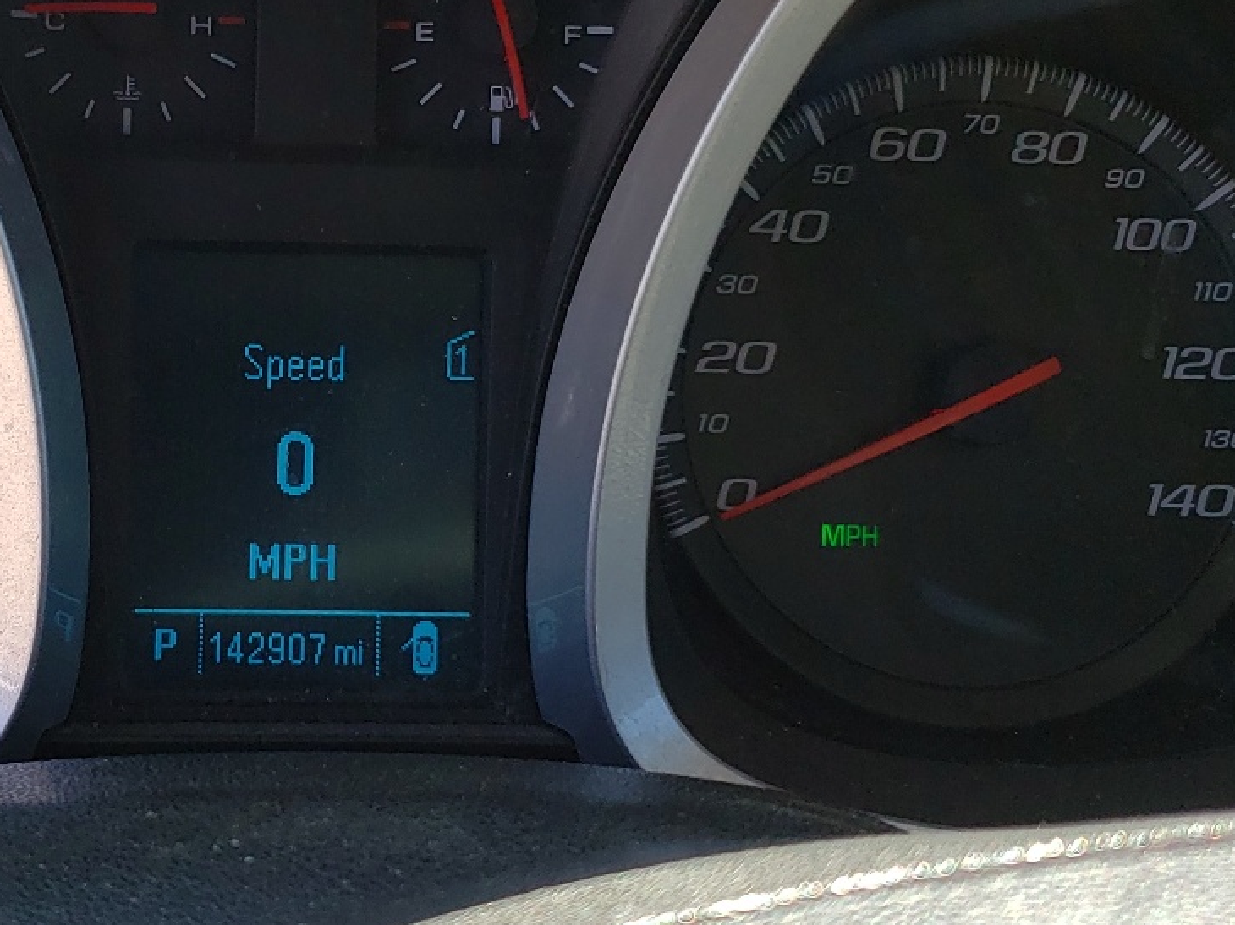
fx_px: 2033
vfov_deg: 25.6
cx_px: 347
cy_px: 443
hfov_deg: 33.3
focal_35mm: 57
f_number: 1.5
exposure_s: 1/455
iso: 50
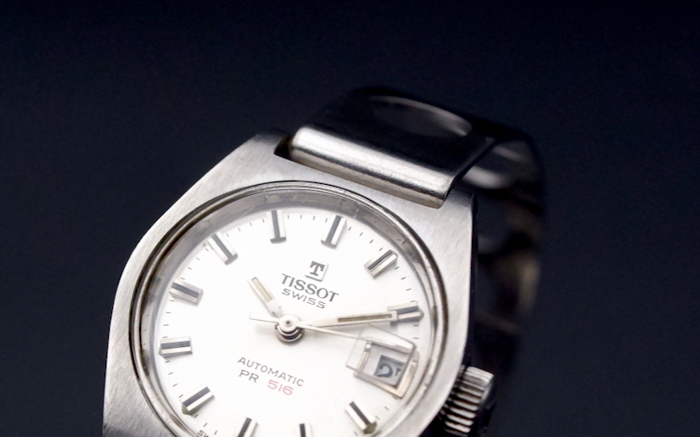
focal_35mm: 99
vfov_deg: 13.1
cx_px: 197
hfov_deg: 20.9
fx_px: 1888
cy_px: 344
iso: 6400
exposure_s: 1/4000
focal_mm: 39
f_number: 6.4
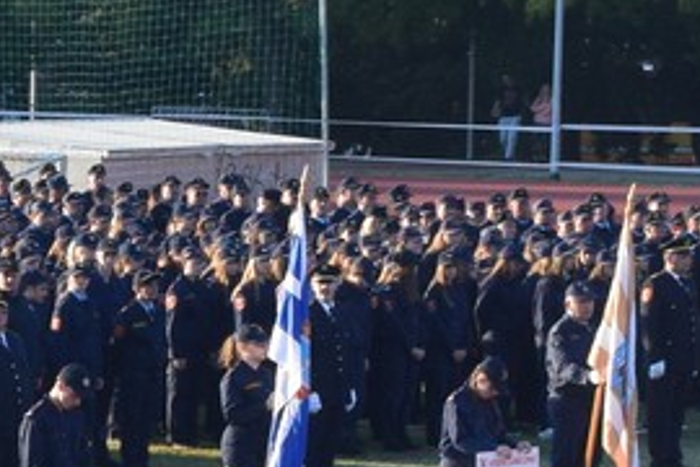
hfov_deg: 6.7
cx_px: -384
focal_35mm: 302
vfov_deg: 4.5
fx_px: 5872
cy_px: 614
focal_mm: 34
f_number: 10
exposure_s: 1/200
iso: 400
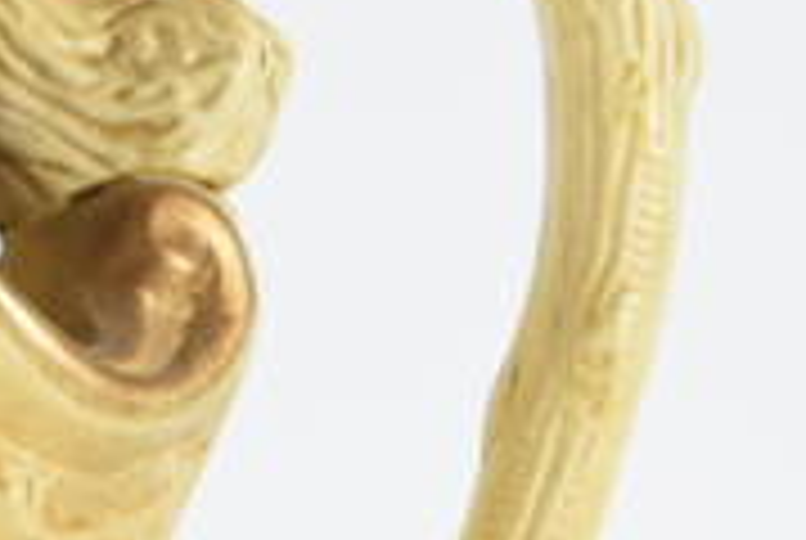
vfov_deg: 4.7
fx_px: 6611
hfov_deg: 6.9
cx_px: -81
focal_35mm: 295
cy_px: 425
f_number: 6.3
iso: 400
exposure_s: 1/125
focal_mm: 55
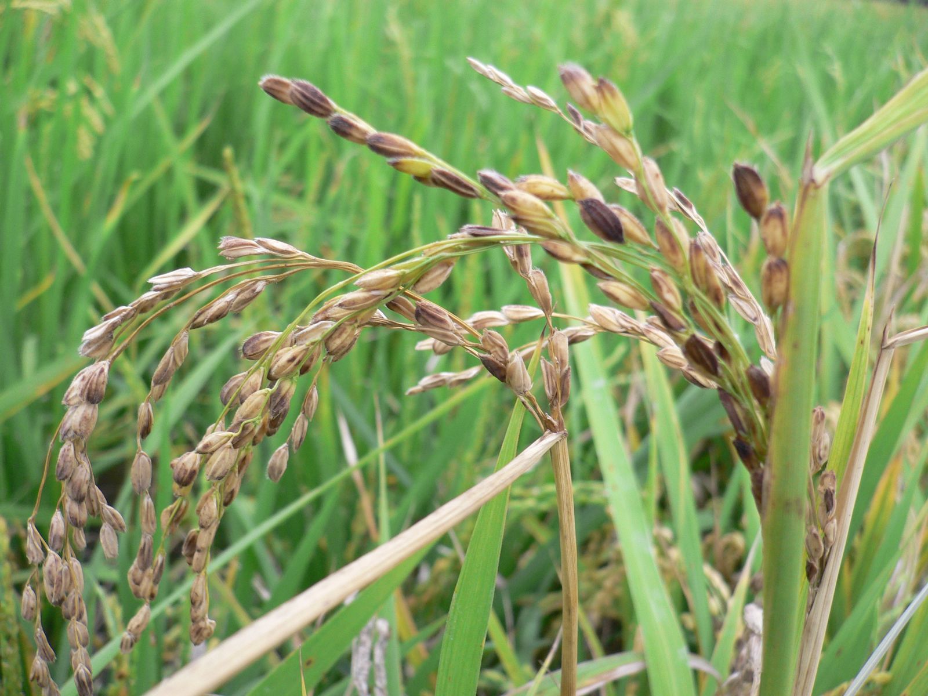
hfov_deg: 52.6
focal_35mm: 35
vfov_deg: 40.7
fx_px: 938
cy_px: 348
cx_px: 464
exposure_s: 1/60
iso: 100
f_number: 2.8
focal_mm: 5.8
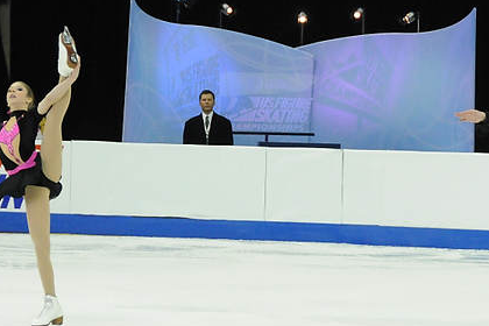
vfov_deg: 5.3
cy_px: 203
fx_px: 3491
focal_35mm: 257
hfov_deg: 8.0
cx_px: 357
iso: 3200
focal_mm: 90
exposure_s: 1/800
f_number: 5.6
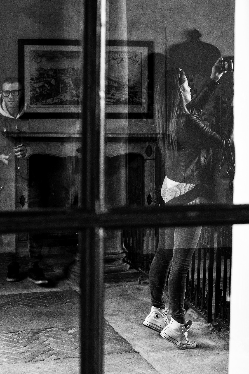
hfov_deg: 18.2
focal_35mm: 75
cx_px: 124
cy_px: 187
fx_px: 778
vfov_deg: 27.0
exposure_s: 1/60
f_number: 3.5
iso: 1600
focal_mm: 50
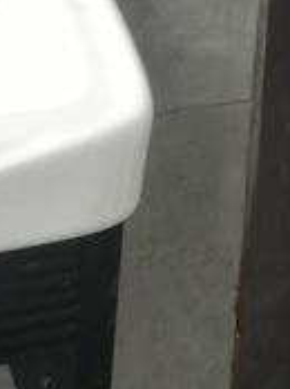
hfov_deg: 8.2
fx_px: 1859
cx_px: 687
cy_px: -330
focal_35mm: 166
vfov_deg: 11.1
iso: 320
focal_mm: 5.58
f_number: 1.8
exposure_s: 1/33.3
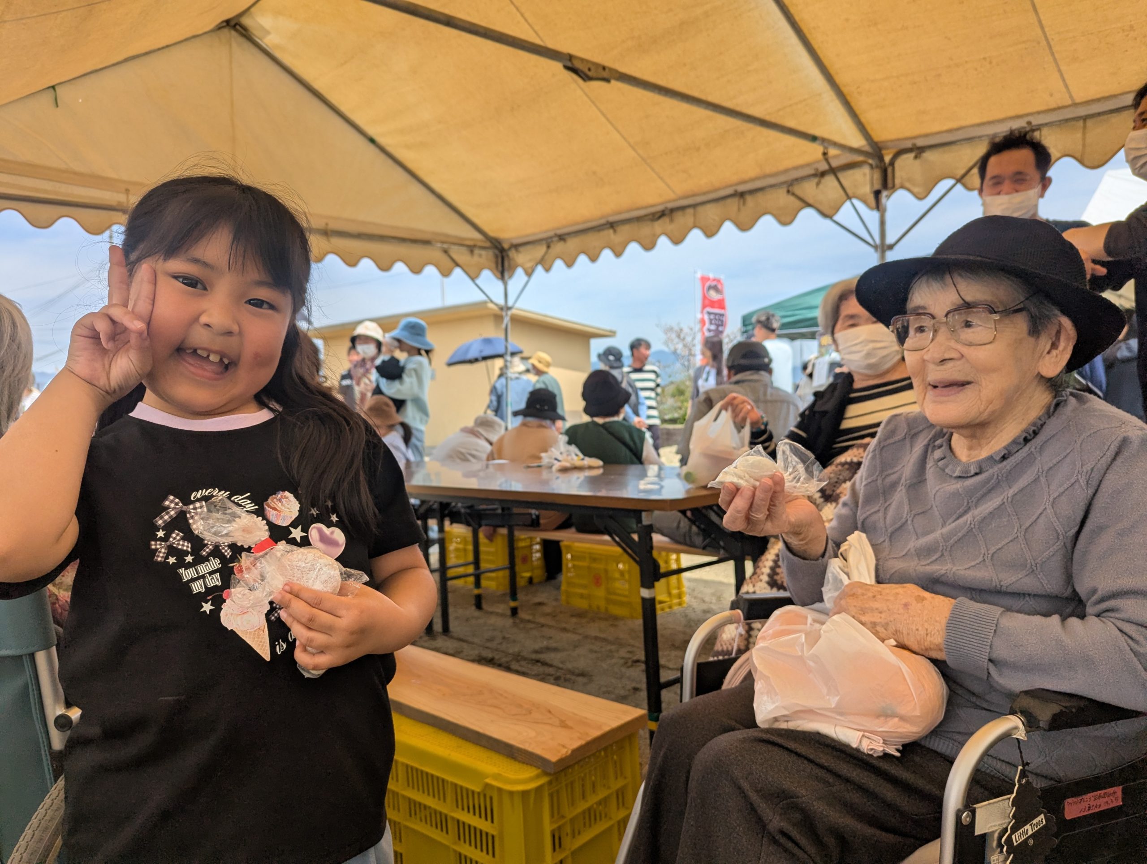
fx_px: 796
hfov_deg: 71.5
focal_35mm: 24
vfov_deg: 56.9
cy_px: 432
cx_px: 574
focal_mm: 6.81
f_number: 1.85
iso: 38
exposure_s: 1/1508
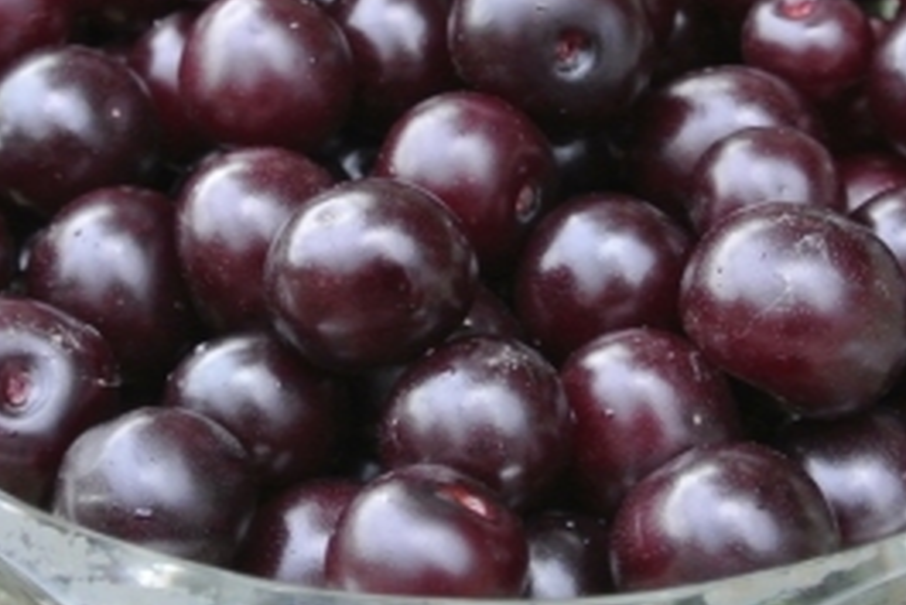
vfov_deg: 9.9
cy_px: 56
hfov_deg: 14.9
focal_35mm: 138
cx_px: 468
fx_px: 3475
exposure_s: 1/125
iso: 800
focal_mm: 22.7
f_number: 5
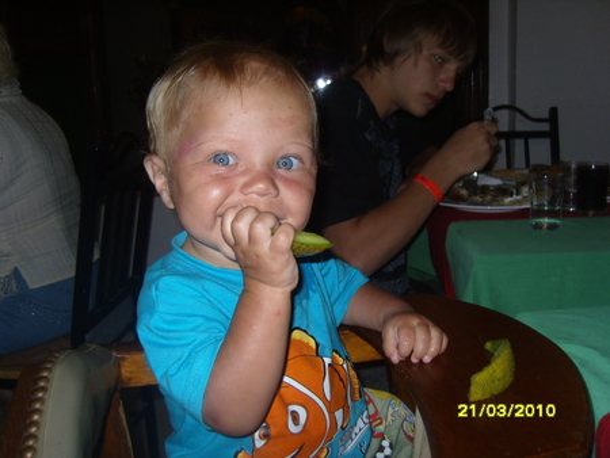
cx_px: 305
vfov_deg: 40.7
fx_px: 617
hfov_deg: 52.6
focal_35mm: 35
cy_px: 229
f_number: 2.8
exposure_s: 1/30
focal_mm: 7.4
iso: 100
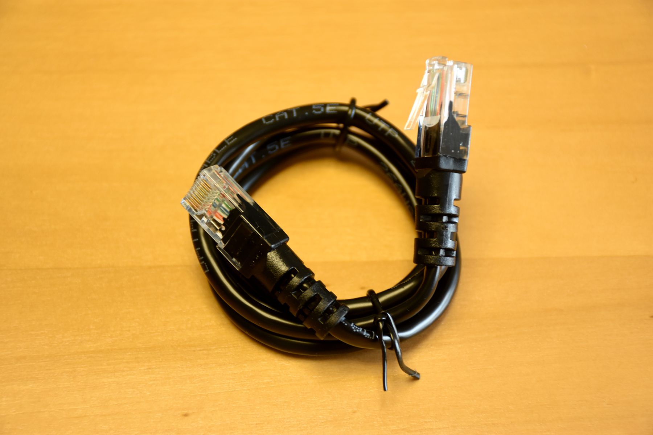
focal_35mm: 93
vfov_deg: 14.7
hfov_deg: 21.9
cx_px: 326
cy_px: 218
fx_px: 1687
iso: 800
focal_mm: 62
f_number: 5.6
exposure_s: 1/80
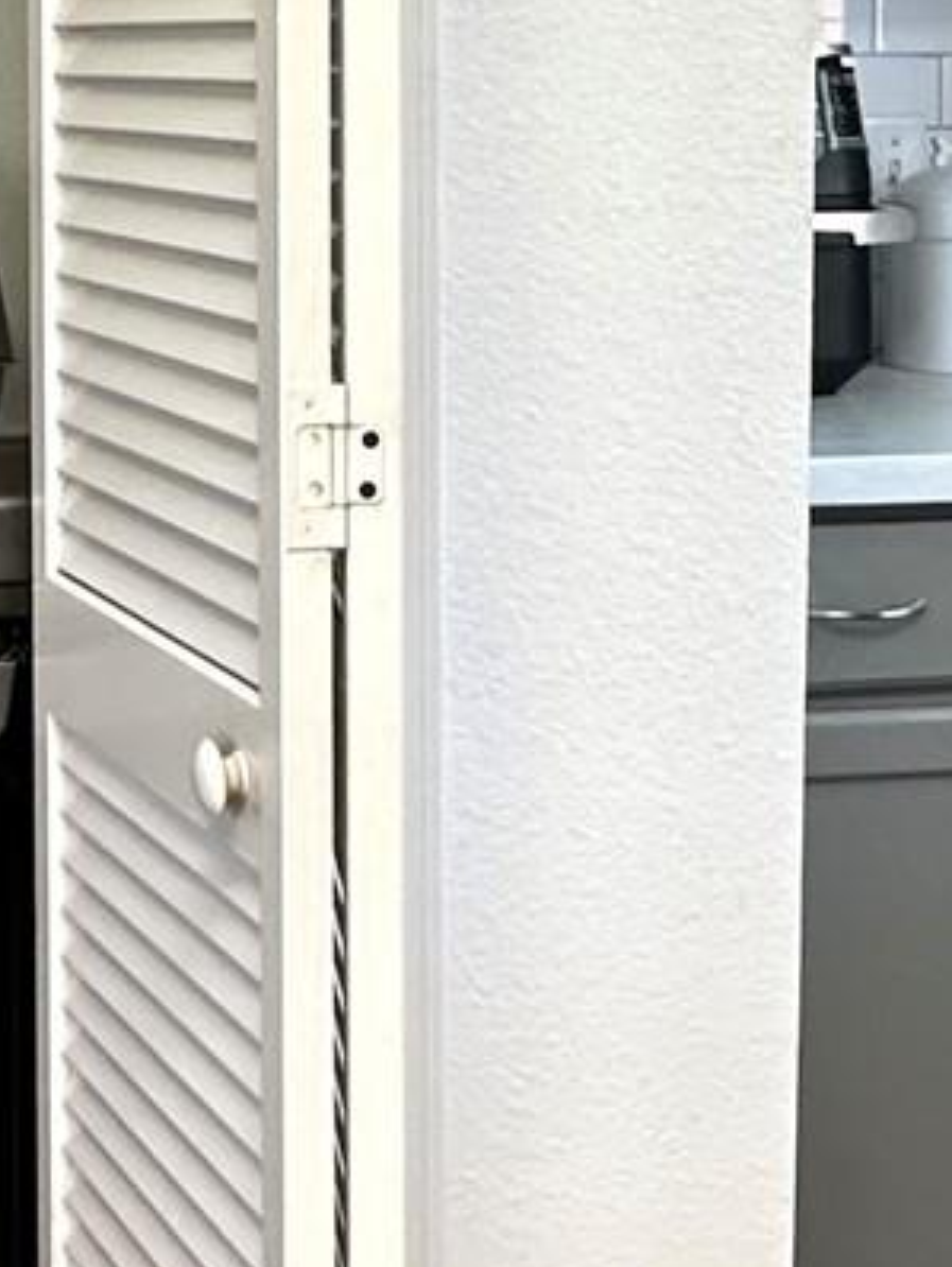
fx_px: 2637
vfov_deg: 26.2
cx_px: -51
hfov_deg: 19.7
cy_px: 140
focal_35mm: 72
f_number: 2.2
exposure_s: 1/120
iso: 320
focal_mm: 2.22
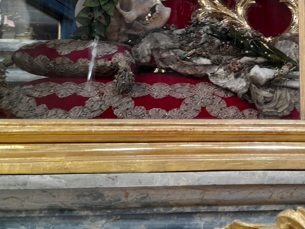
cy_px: 24
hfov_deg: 38.9
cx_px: 244
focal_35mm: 47
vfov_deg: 29.6
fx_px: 414
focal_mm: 4.6
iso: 320
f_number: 2
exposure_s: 1/60
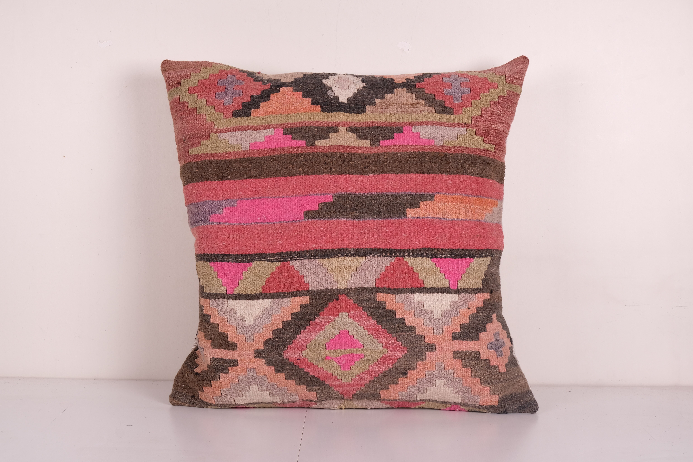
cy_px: 229
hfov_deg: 36.2
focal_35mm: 55
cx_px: 342
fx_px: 1059
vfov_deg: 24.6
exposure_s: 1/160
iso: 80
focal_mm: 35.8
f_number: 13
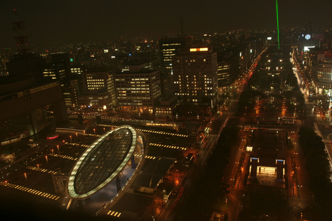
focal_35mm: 30
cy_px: 110
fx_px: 277
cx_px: 166
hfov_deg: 61.9
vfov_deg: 43.6
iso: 100
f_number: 10
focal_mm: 30
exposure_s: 6
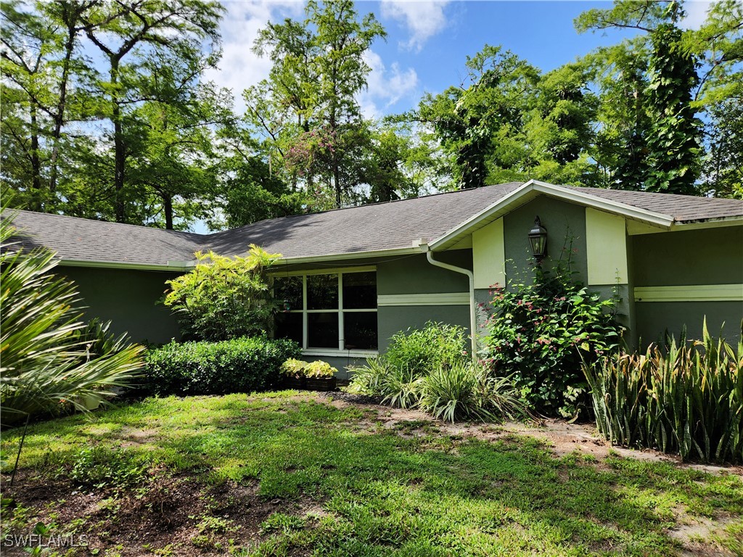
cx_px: 372
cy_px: 278
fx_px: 494
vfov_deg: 58.9
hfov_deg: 73.9
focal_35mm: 23
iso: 20
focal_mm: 5.4
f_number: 1.8
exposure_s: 1/713
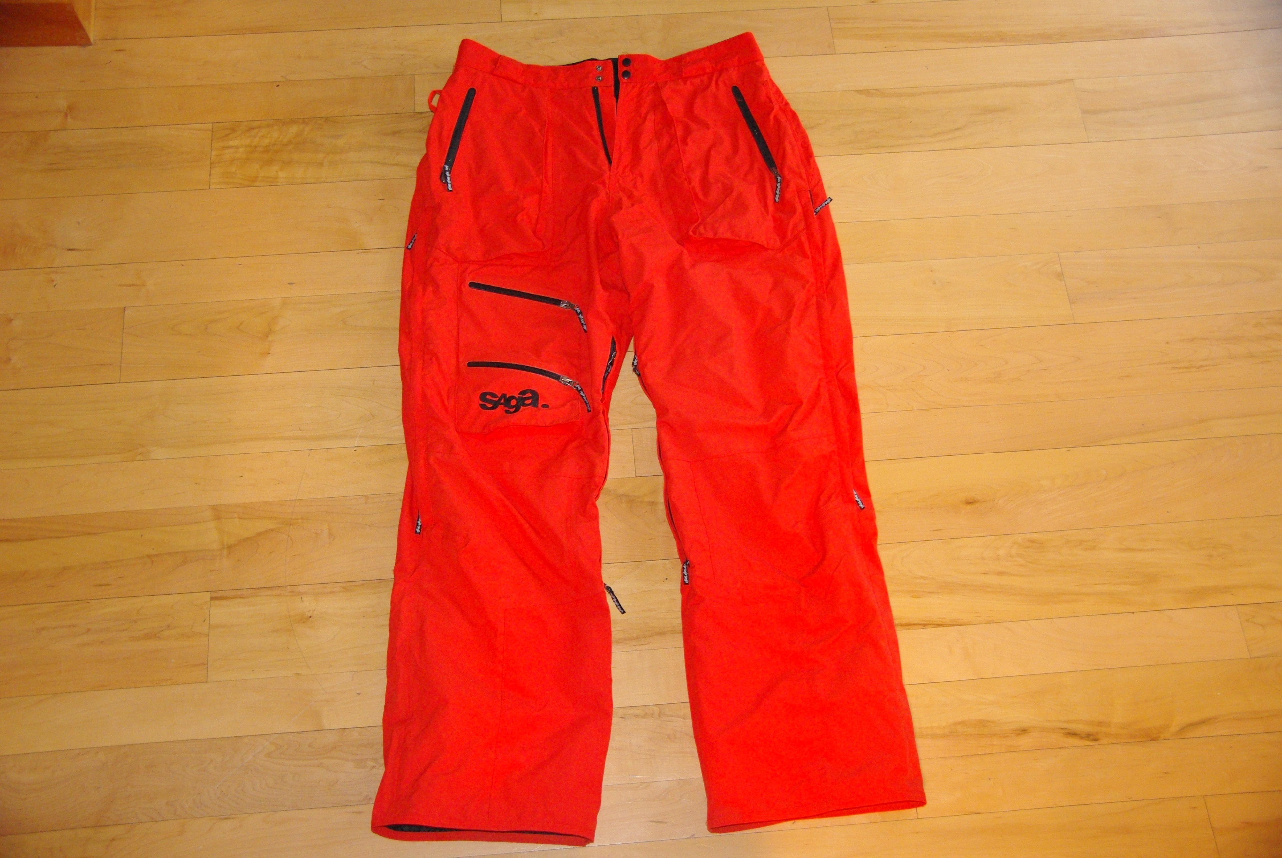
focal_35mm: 37
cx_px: 641
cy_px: 429
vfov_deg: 36.0
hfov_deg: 51.8
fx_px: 1319
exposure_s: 1/45
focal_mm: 25
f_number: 4
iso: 1600
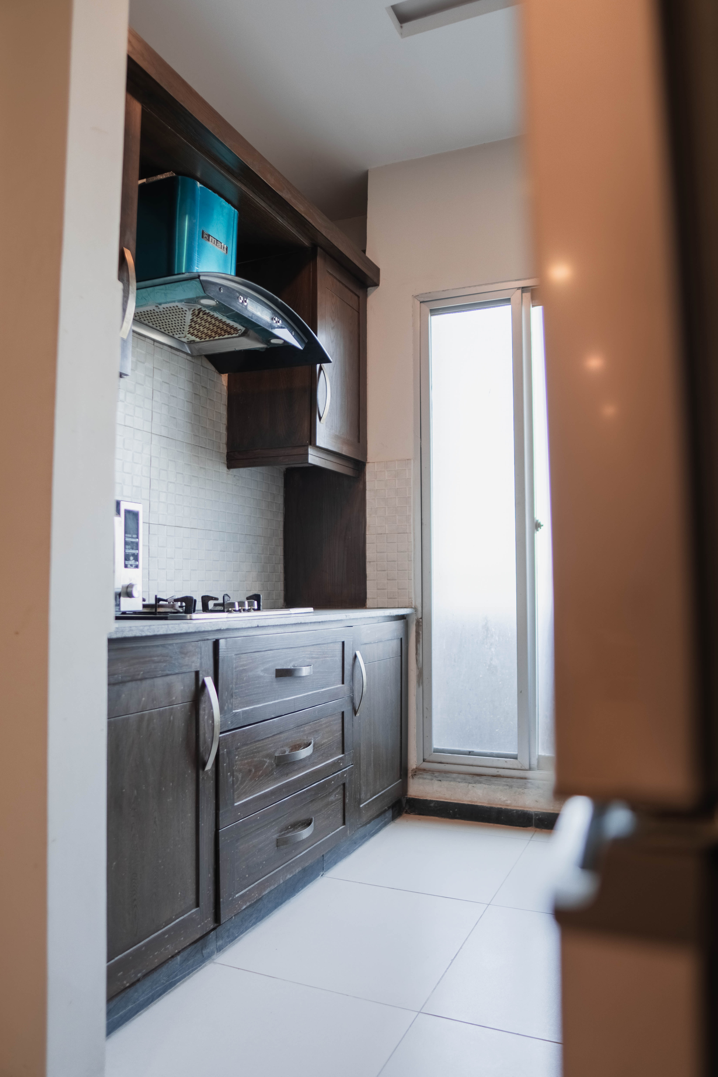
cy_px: 538
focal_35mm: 24
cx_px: 359
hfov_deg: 53.1
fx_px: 718
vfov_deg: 73.7
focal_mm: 16
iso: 250
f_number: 1.4
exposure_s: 1/4000
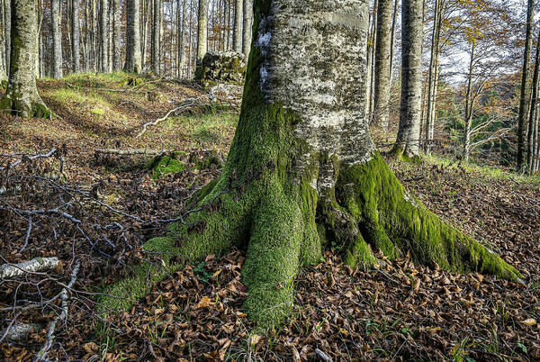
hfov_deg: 58.6
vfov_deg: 41.2
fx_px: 481
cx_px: 270
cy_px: 181
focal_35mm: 32
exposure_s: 1/20
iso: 400
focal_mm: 32
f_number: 11
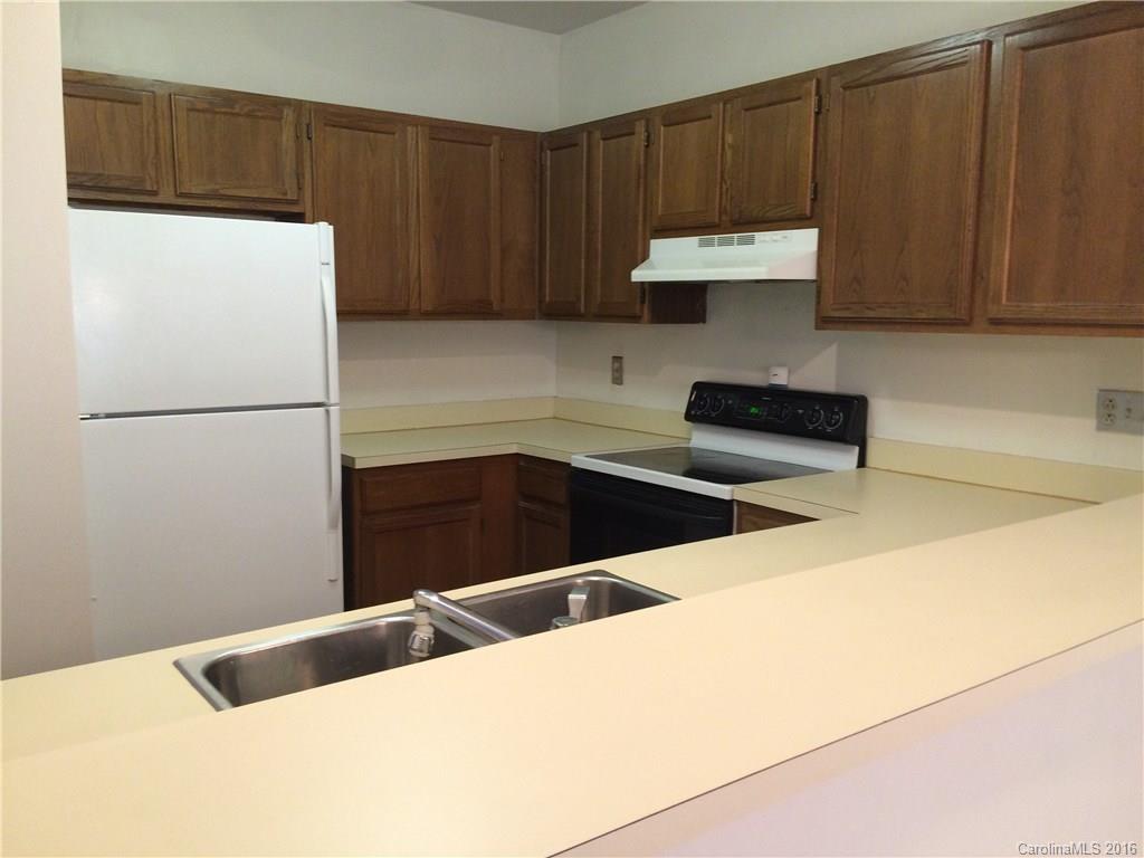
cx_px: 572
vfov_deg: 48.2
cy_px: 429
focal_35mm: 29
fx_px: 958
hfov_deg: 61.7
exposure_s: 1/30
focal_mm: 4.15
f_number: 2.2
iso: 160
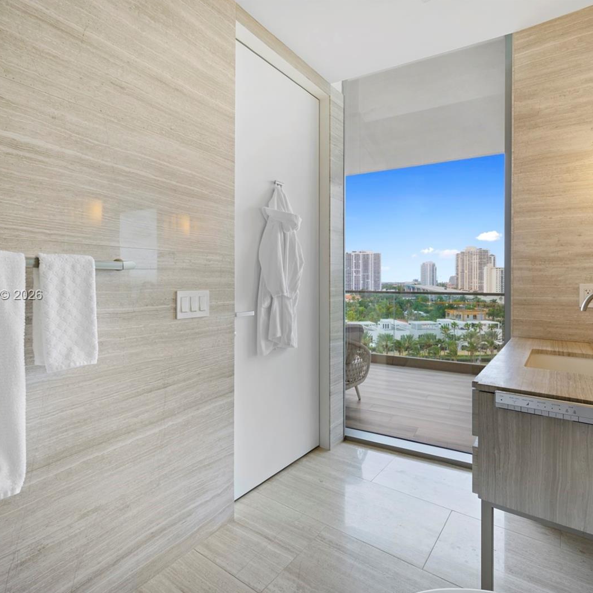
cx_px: 316
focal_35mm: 18
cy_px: 296
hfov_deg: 80.6
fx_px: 349
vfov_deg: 80.7
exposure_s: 1/5
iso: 100
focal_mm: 14
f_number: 9
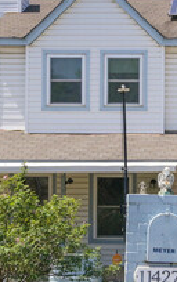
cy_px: 123
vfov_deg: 18.1
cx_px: 207
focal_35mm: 115
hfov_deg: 11.2
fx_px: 885
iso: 160
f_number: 14
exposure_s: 1/60
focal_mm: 24
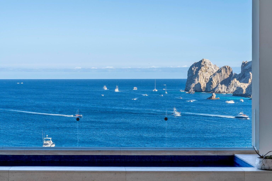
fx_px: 793
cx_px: 136
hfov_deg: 19.5
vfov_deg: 13.0
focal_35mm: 105
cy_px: 90
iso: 100
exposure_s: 1/1250
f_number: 13
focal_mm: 105
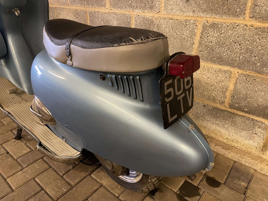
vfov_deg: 53.1
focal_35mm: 26
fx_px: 201
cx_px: 134
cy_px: 100
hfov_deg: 67.3
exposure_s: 1/33
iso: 400
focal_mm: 4.2
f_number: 1.6
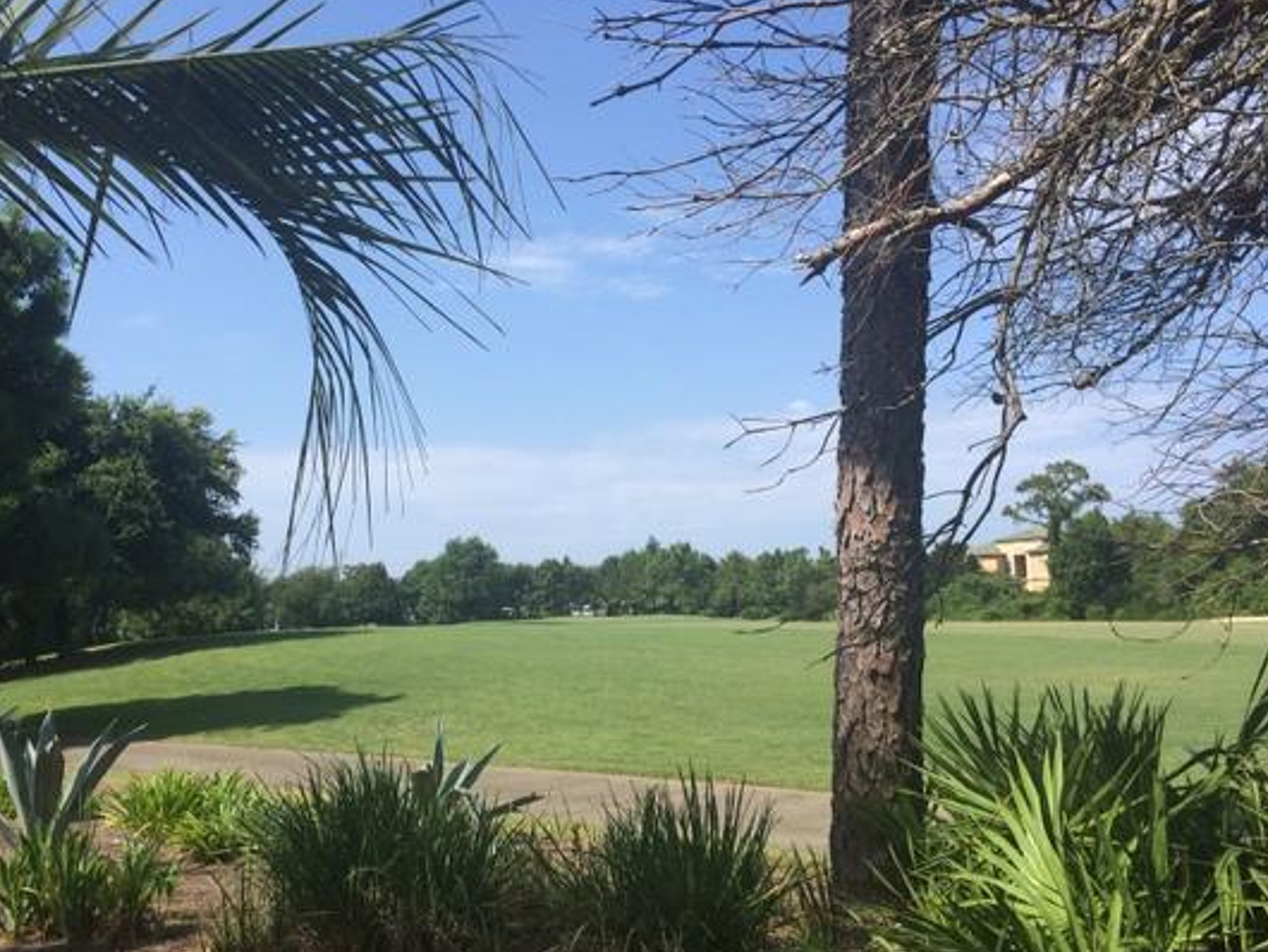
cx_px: 550
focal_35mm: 35
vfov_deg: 40.7
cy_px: 505
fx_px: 1283
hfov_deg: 52.4
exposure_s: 1/1953
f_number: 2.2
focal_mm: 4.15
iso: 32
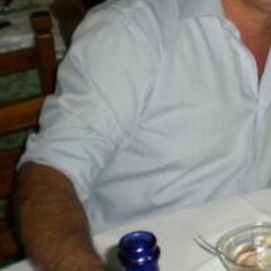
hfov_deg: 19.3
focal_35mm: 84
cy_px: 71
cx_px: 333
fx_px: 744
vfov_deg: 20.5
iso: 50
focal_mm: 6.3
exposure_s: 1/60
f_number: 3.1
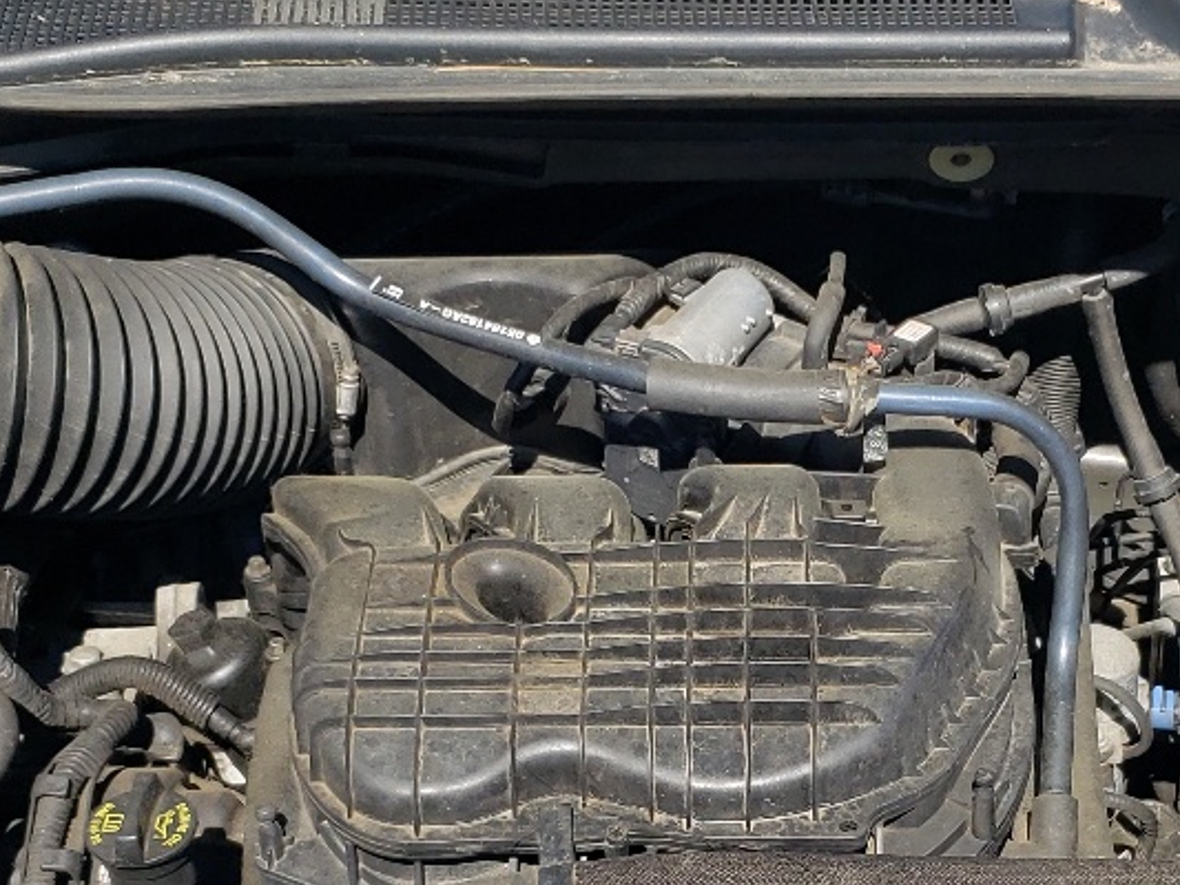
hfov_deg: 24.9
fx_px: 2659
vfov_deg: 18.6
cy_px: 777
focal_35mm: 78
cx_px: 810
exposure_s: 1/2500
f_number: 1.5
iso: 50
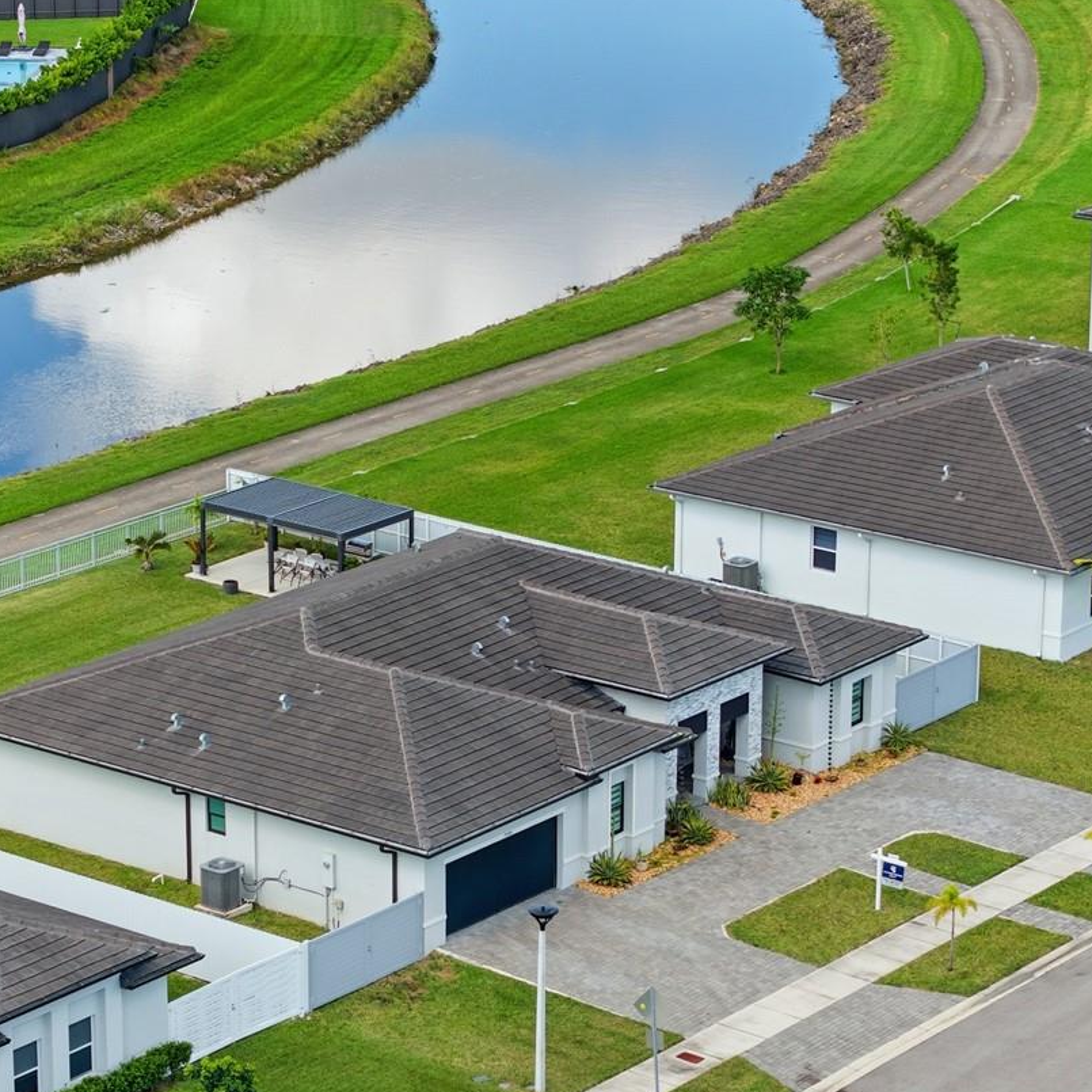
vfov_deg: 14.2
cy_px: 743
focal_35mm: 123
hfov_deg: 14.2
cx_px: 450
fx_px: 4390
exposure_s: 1/120
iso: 100
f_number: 2.8
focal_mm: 19.4
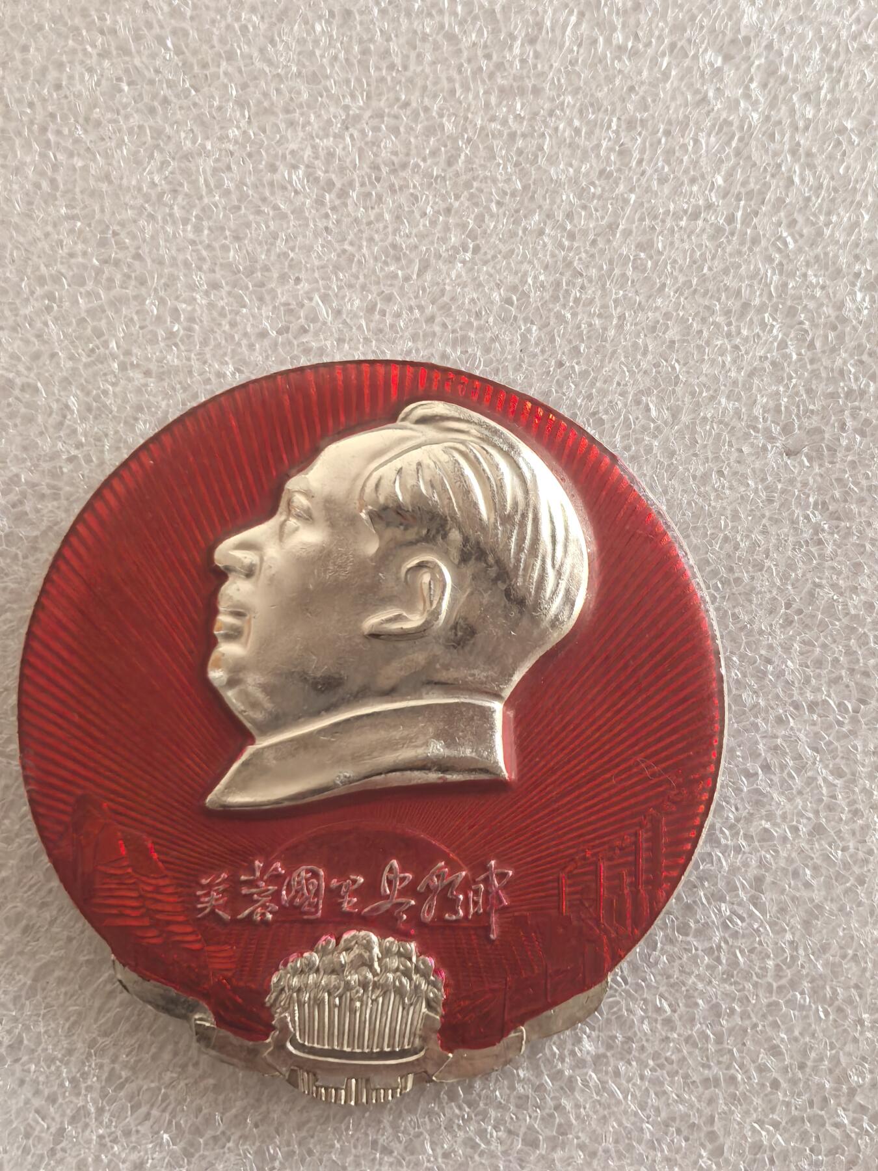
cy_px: 586
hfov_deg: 20.7
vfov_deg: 27.4
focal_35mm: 71
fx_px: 2401
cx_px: 439
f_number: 2
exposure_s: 1/300
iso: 320
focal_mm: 5.75
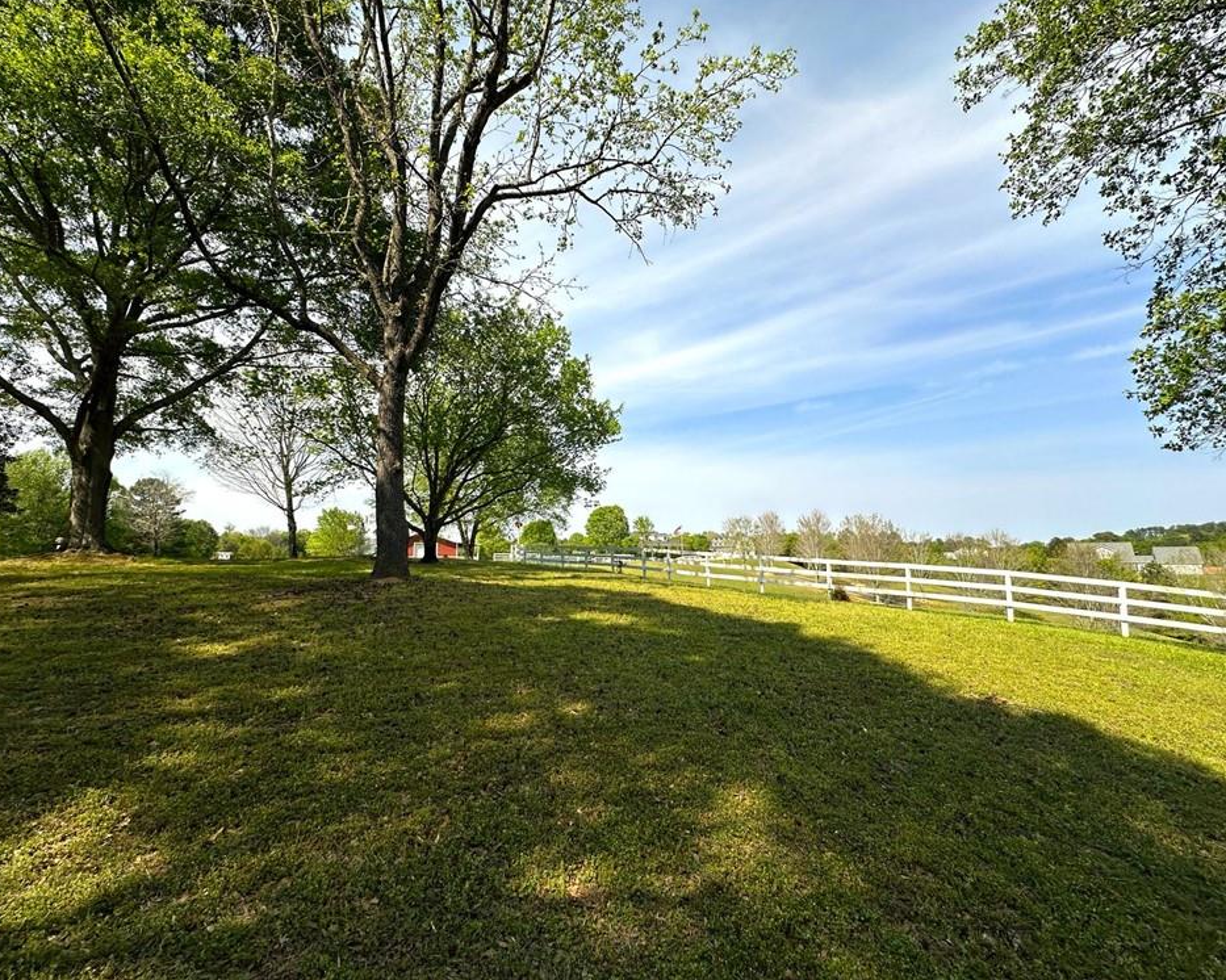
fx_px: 544
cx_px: 597
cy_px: 498
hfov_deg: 96.8
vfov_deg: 84.0
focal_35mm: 15
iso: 50
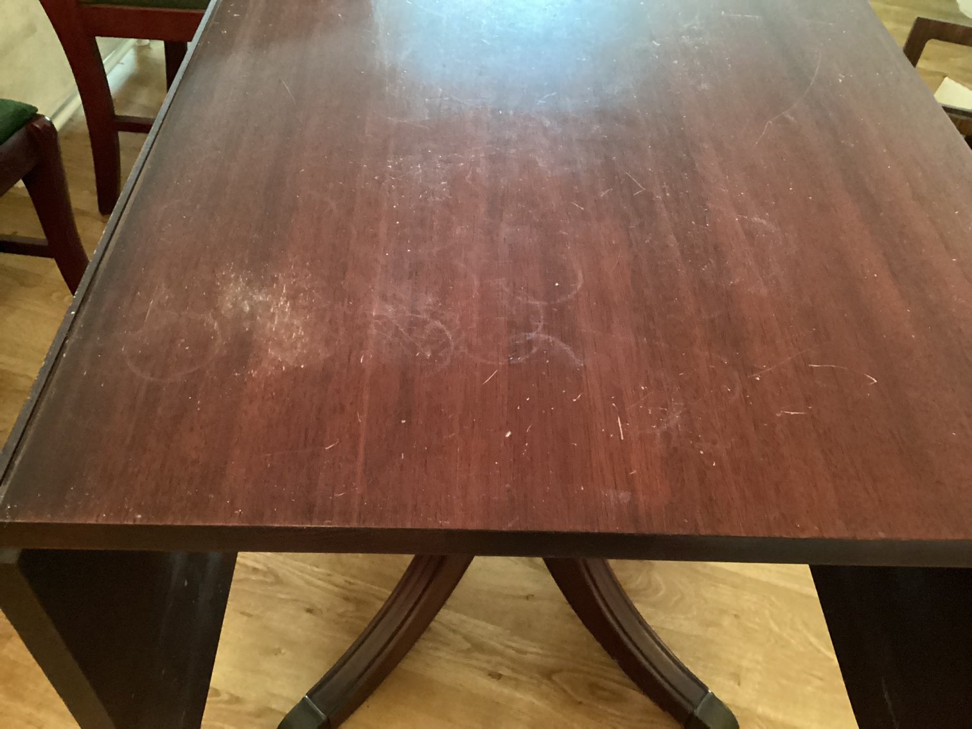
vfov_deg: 45.4
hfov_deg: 58.3
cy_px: 364
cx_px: 486
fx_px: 871
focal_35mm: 31
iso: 640
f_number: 2.4
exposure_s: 1/17
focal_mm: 3.3
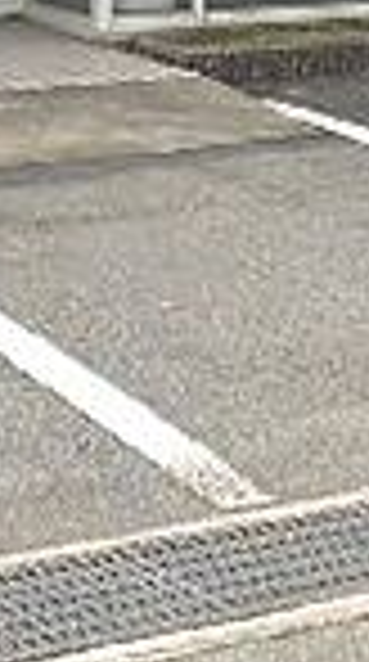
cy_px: -329
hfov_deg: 10.5
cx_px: 376
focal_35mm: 114
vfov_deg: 17.0
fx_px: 1996
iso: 100
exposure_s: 1/320
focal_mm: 4.3
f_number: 7.8
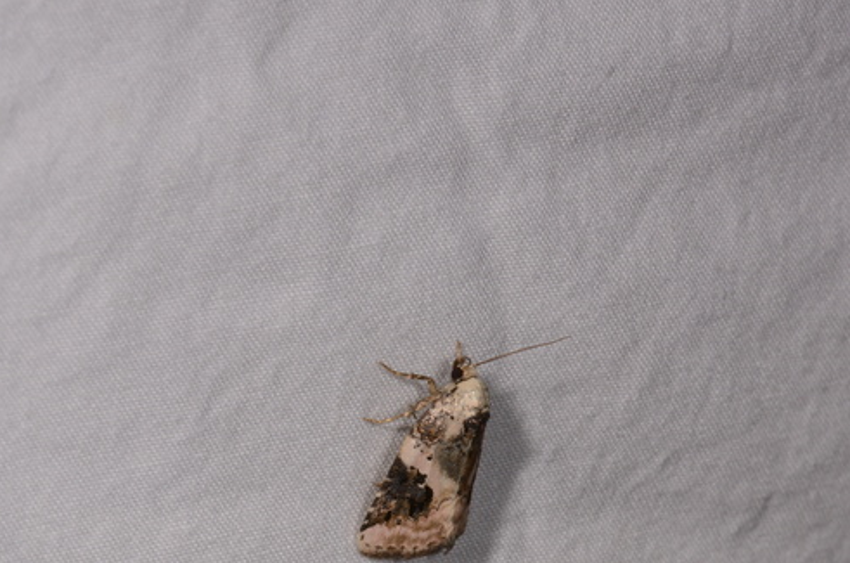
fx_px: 4848
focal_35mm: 206
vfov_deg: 6.6
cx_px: 376
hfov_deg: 10.0
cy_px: 435
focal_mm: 85
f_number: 25
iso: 100
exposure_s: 1/60
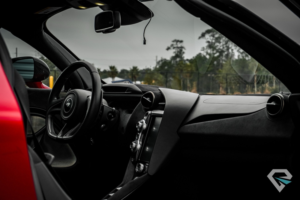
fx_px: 625
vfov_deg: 18.2
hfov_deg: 27.0
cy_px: 100
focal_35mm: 75
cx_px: 150
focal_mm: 50
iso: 125
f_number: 5.6
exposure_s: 1/320
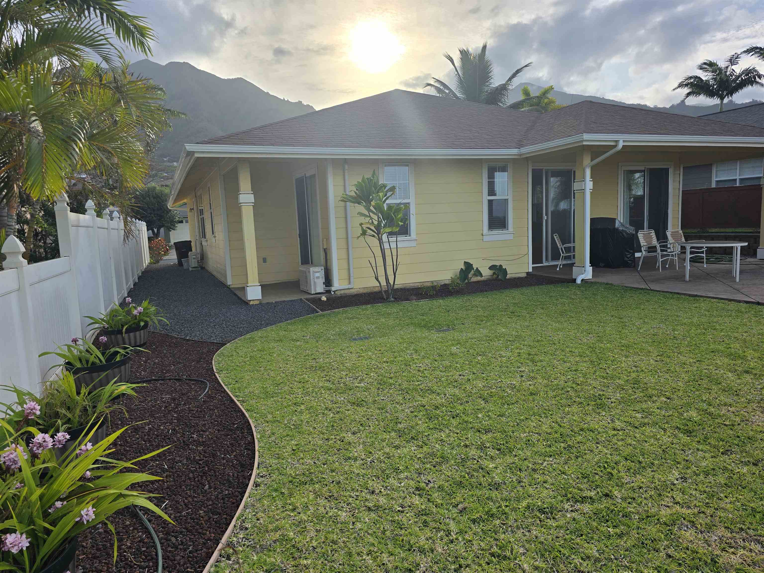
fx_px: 508
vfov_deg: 58.9
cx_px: 382
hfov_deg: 73.9
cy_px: 286
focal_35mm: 23
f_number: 1.7
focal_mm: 6.3
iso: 12
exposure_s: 1/864
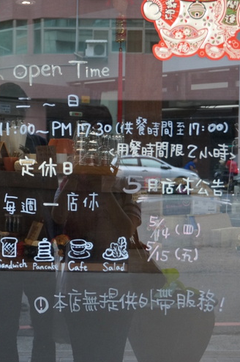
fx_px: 702
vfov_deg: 28.9
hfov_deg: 19.4
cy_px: 178
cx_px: 99
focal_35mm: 70
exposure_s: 1/160
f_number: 5.6
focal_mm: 36
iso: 1000
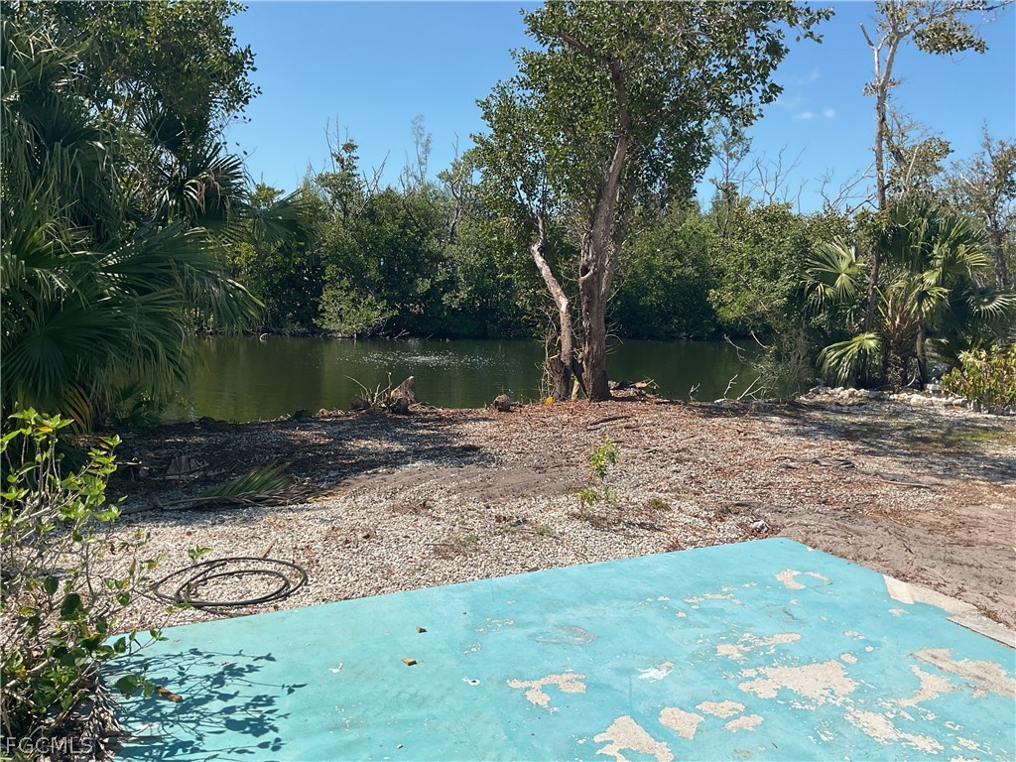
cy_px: 381
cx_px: 508
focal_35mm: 29
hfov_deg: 61.7
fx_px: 851
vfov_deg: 48.2
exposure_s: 1/2427
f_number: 1.8
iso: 16
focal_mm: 3
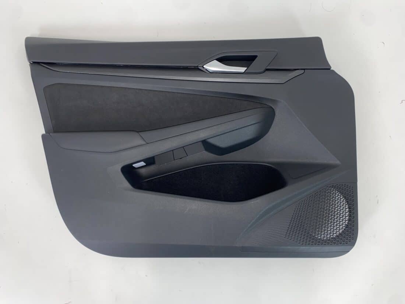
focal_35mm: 26
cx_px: 202
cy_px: 152
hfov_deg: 67.3
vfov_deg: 53.1
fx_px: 304
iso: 32
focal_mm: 4.25
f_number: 1.8
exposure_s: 1/24
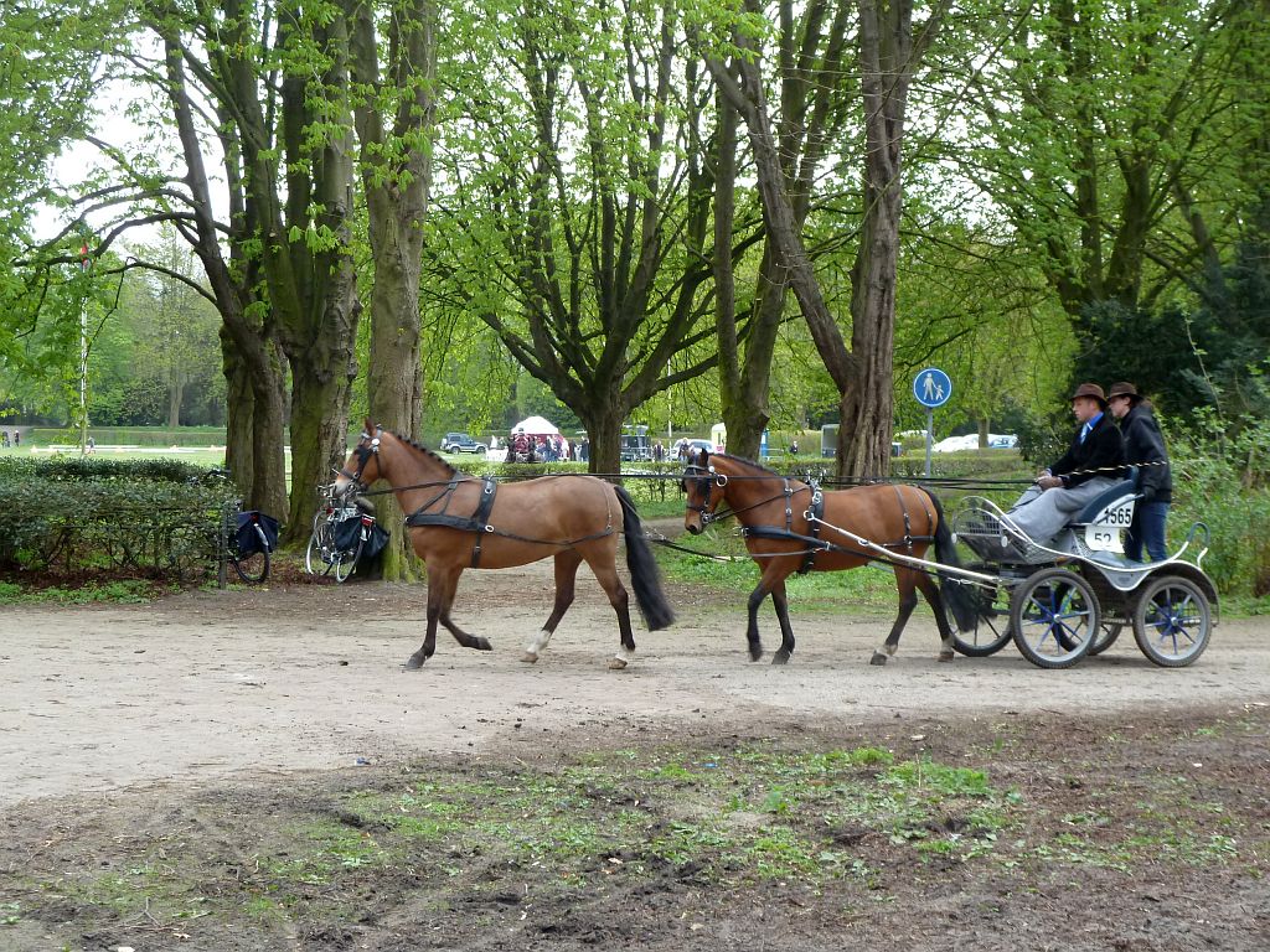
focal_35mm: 63
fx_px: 2311
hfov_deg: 30.7
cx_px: 635
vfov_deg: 23.3
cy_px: 476
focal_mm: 10.3
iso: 160
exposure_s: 1/125
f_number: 4
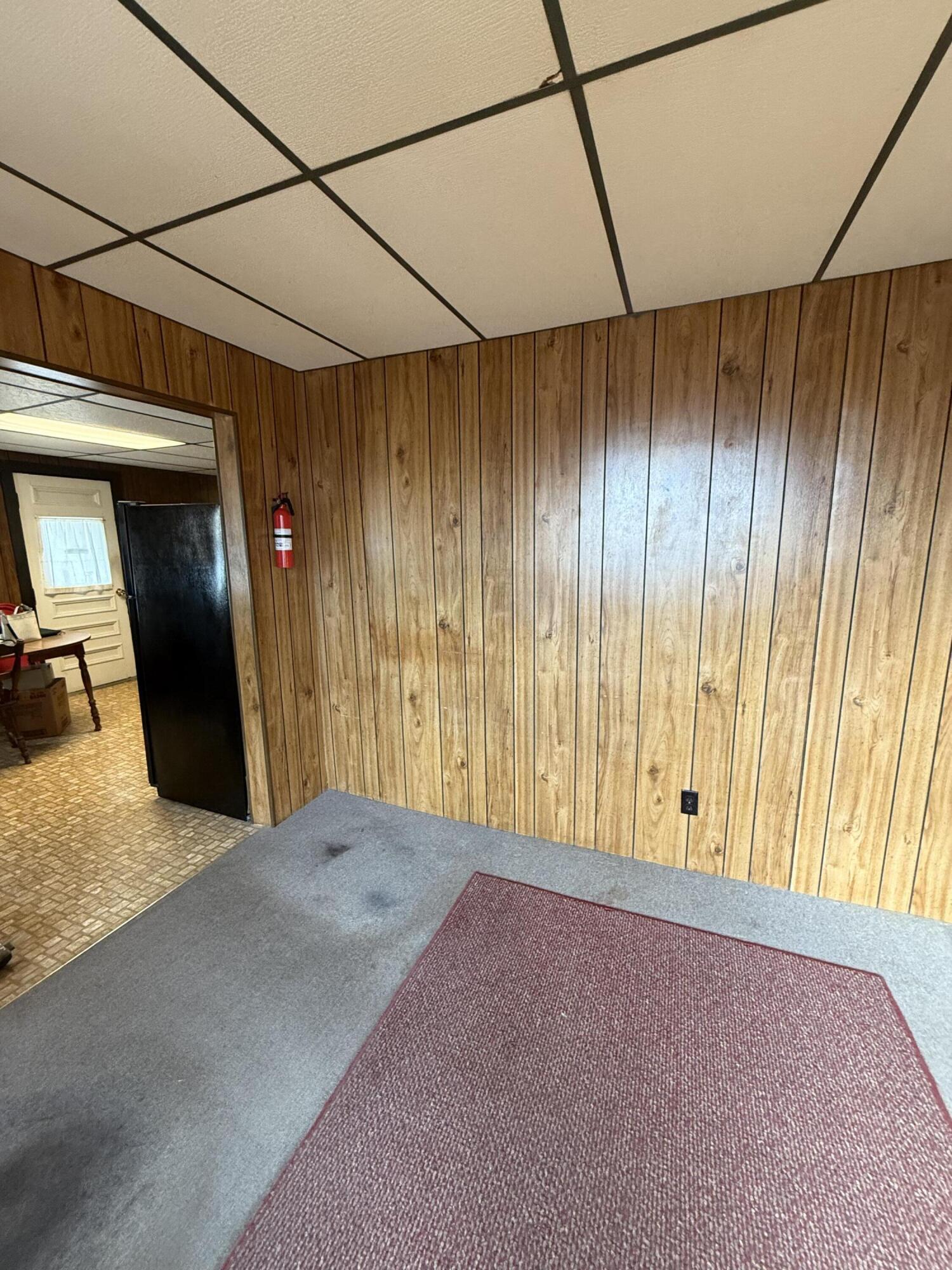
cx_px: 476
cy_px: 635
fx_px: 513
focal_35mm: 14
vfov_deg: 102.1
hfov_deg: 85.7
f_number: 2.2
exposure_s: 1/64
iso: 400
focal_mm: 2.22
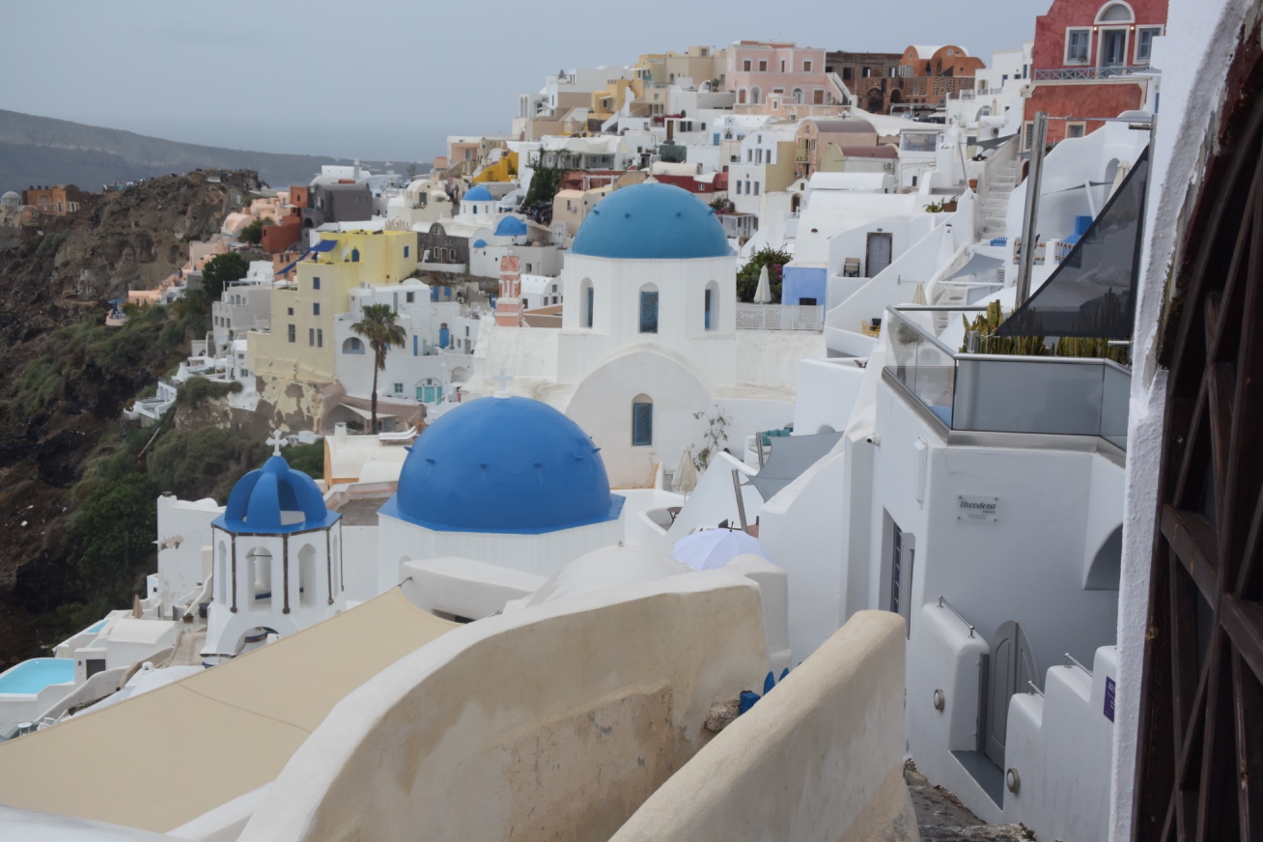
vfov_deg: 28.6
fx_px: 1649
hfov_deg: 41.9
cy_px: 421
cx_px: 632
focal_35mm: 47
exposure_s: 1/250
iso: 200
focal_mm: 17.6
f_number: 6.3
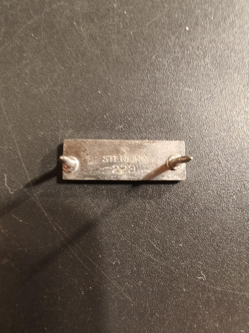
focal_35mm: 23
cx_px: 124
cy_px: 166
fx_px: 221
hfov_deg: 58.9
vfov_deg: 73.9
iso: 500
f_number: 2
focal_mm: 2.32
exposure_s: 1/50
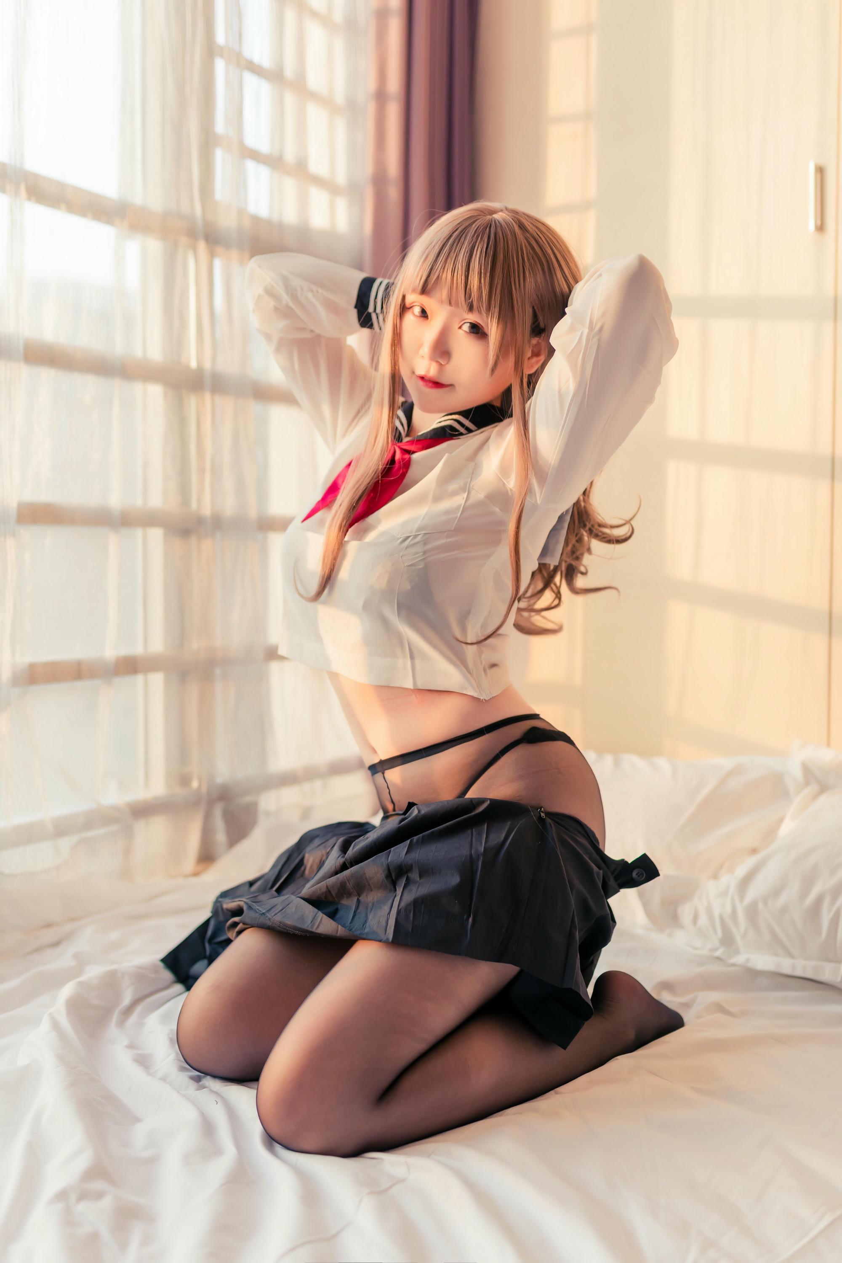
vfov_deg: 54.4
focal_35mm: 35
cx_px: 421
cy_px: 632
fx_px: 1228
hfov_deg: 37.9
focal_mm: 35
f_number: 2
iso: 250
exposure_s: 1/500
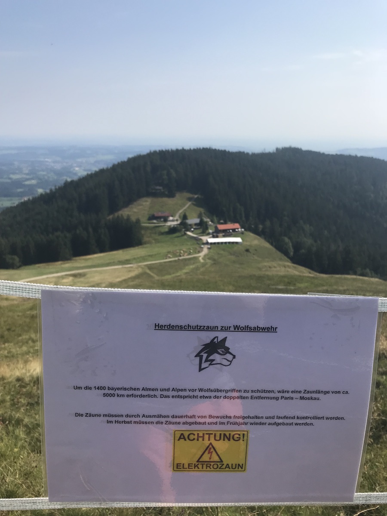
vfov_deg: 63.4
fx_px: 417
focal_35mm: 28
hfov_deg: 49.7
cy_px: 258
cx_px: 194
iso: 20
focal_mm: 3.99
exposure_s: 1/2994
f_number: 1.8
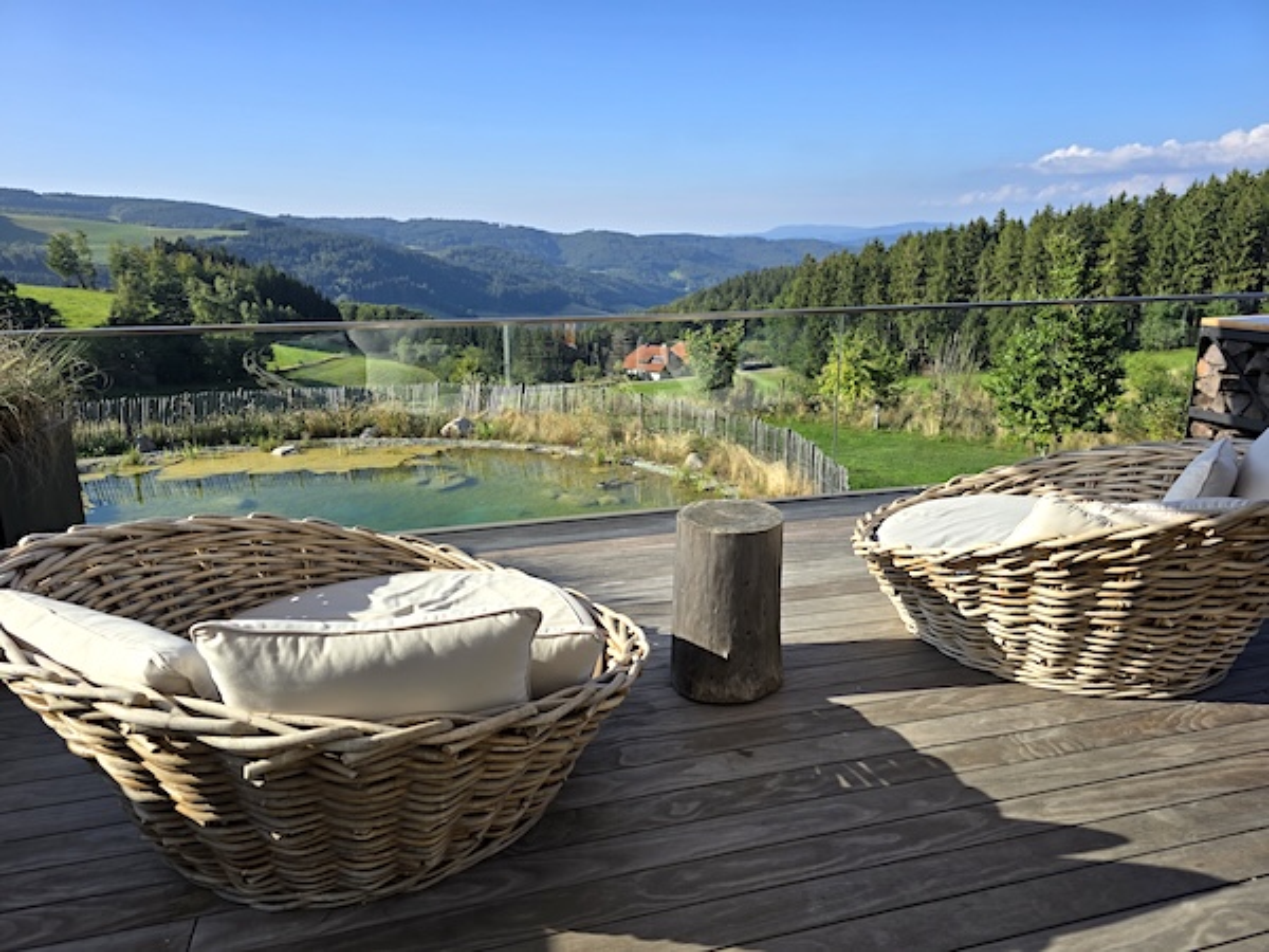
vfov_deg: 58.9
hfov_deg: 73.9
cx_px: 634
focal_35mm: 23
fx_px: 843
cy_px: 476
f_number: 1.7
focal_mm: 6.3
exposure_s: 1/541
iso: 12
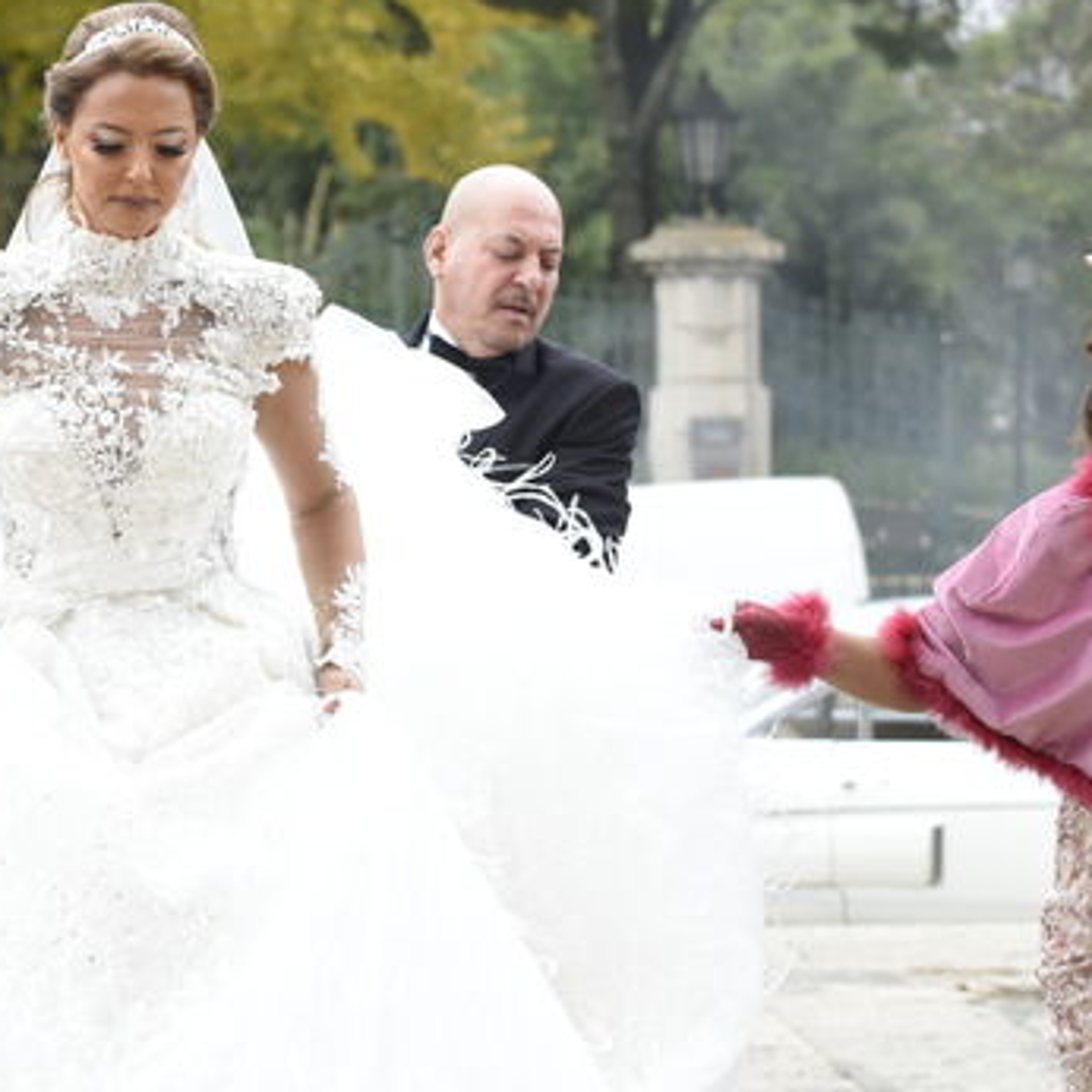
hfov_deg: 12.7
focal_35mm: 137
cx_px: 303
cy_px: 617
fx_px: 4890
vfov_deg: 12.7
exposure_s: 1/640
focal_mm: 70
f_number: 4.5
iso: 800
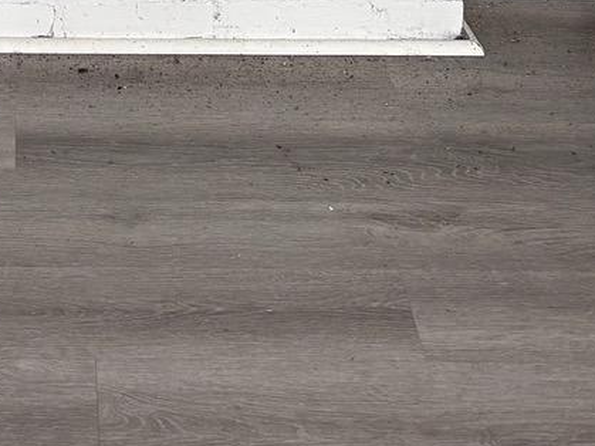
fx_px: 2182
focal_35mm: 127
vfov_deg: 10.5
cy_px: -514
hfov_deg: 15.2
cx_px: -21
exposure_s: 1/121
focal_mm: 5.96
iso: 80
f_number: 1.6
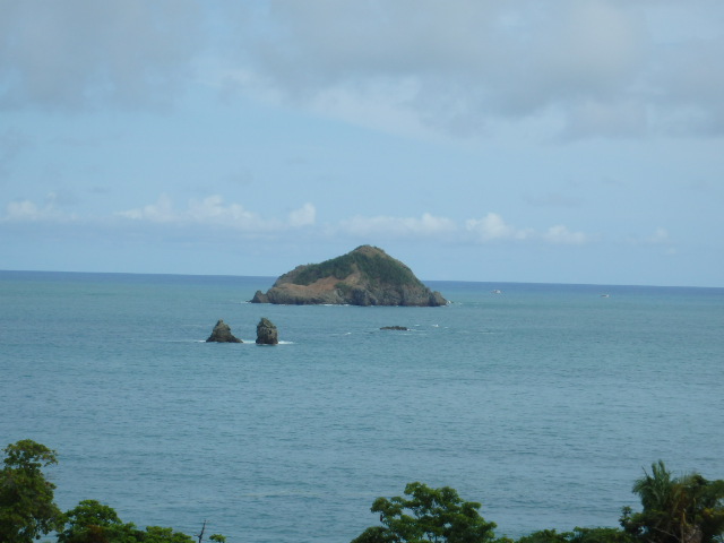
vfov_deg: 11.7
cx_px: 362
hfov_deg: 15.5
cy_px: 272
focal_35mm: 127
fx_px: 2656
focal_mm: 22.8
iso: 125
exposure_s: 1/640
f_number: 5.7
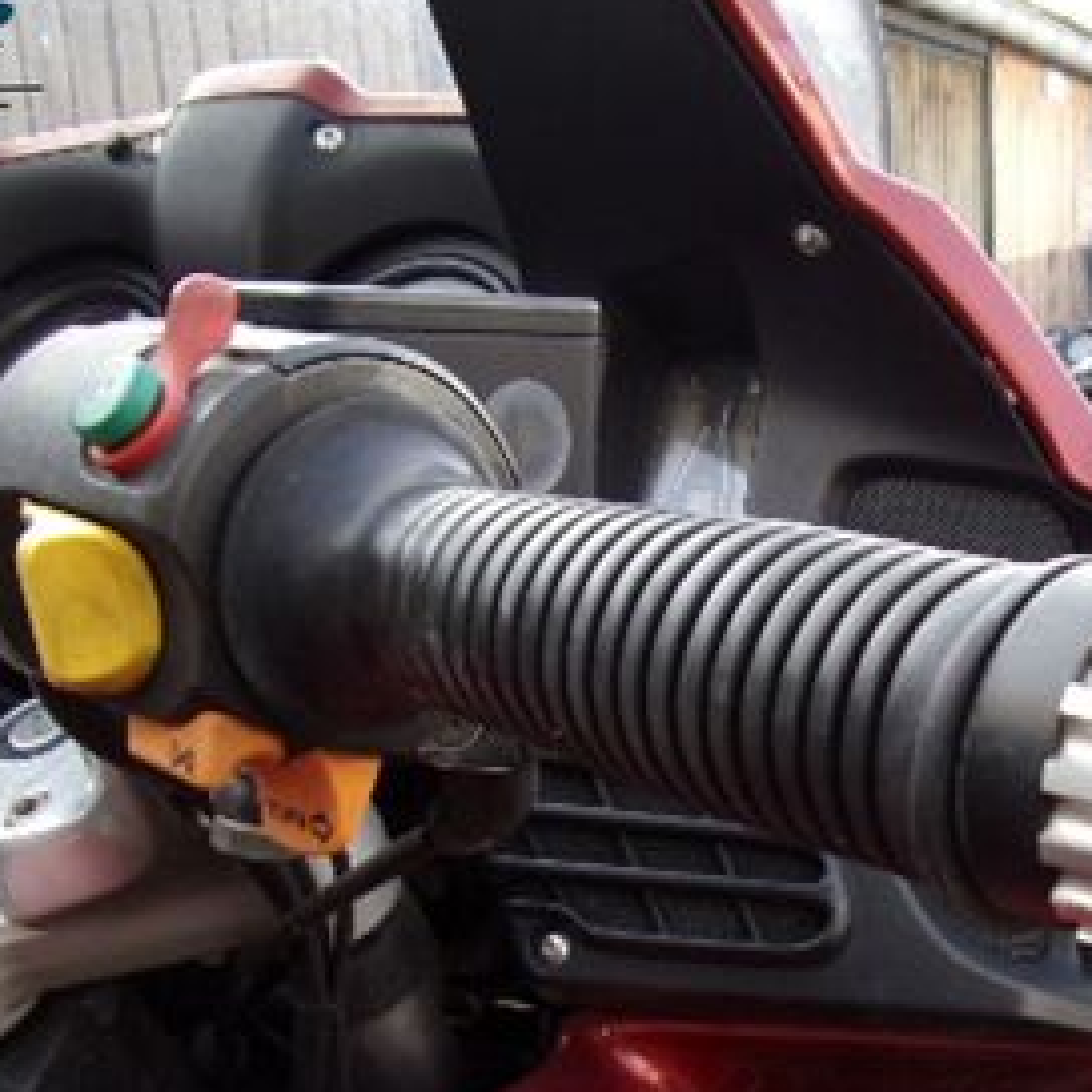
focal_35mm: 50
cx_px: 819
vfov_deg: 33.1
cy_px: 875
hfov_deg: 33.4
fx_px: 1785
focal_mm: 4.3
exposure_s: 1/105
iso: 80
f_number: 3.3
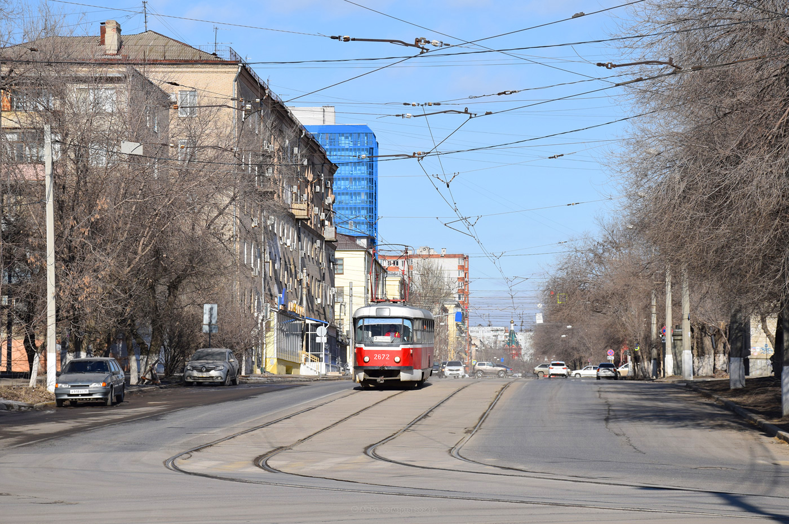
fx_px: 2299
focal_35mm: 105
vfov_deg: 13.0
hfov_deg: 19.5
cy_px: 262
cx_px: 394
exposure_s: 1/640
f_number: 9
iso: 200
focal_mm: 70
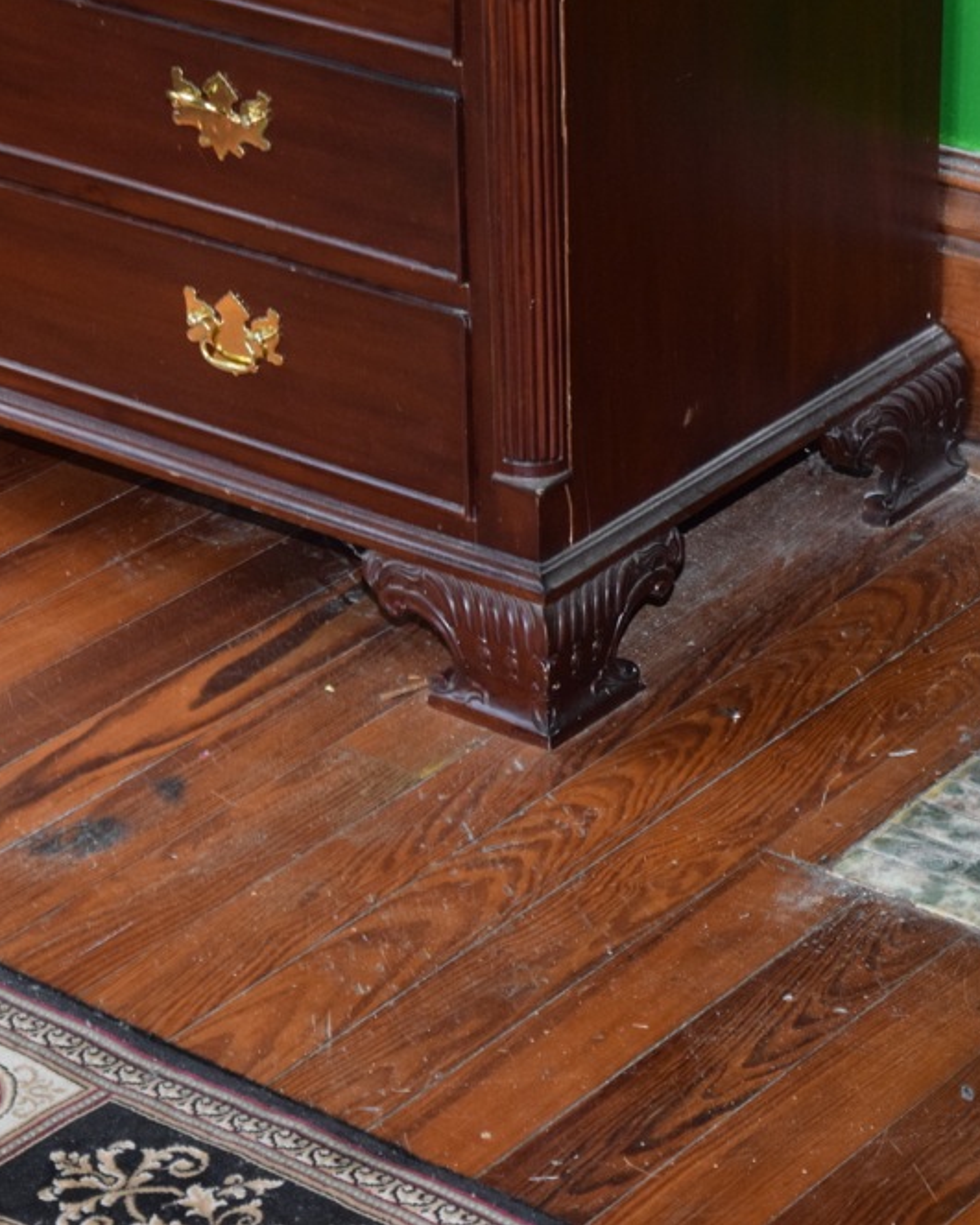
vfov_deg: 16.5
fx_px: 4232
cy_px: 612
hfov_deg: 13.2
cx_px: 539
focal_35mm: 117
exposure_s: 1/60
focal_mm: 55
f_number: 5.6
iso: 2800
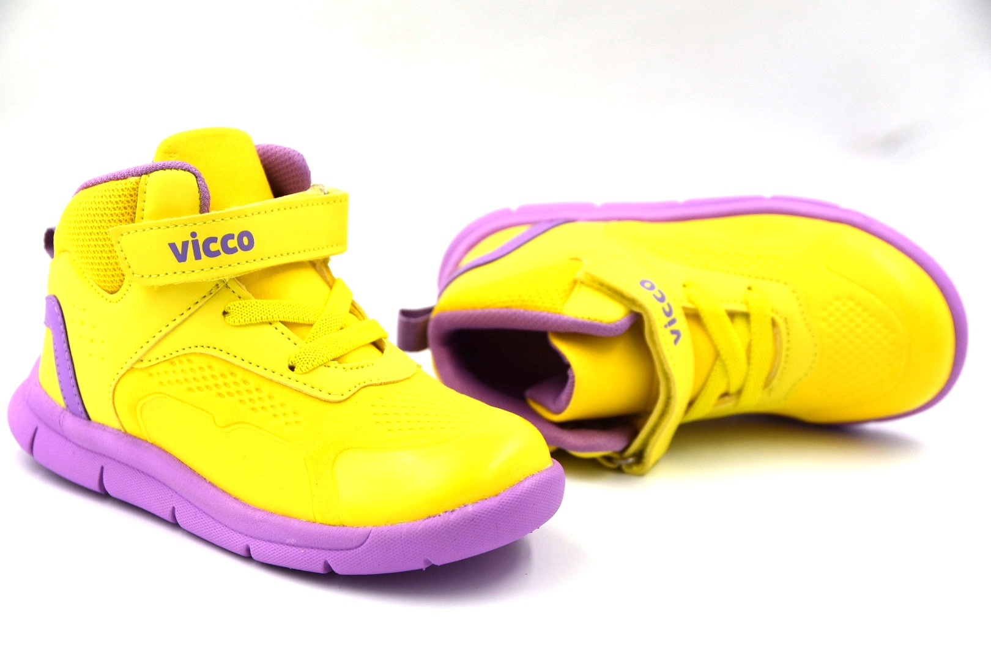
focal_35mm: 68
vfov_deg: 20.2
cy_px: 330
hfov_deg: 29.9
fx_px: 1858
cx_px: 496
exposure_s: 1/500
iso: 320
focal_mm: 45
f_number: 8
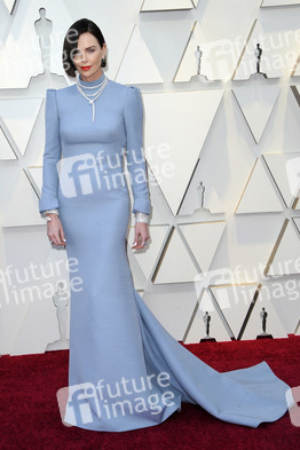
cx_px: 149
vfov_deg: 33.9
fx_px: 737
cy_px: 228
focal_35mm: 59
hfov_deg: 23.0
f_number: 8
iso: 800
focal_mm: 58
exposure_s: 1/250
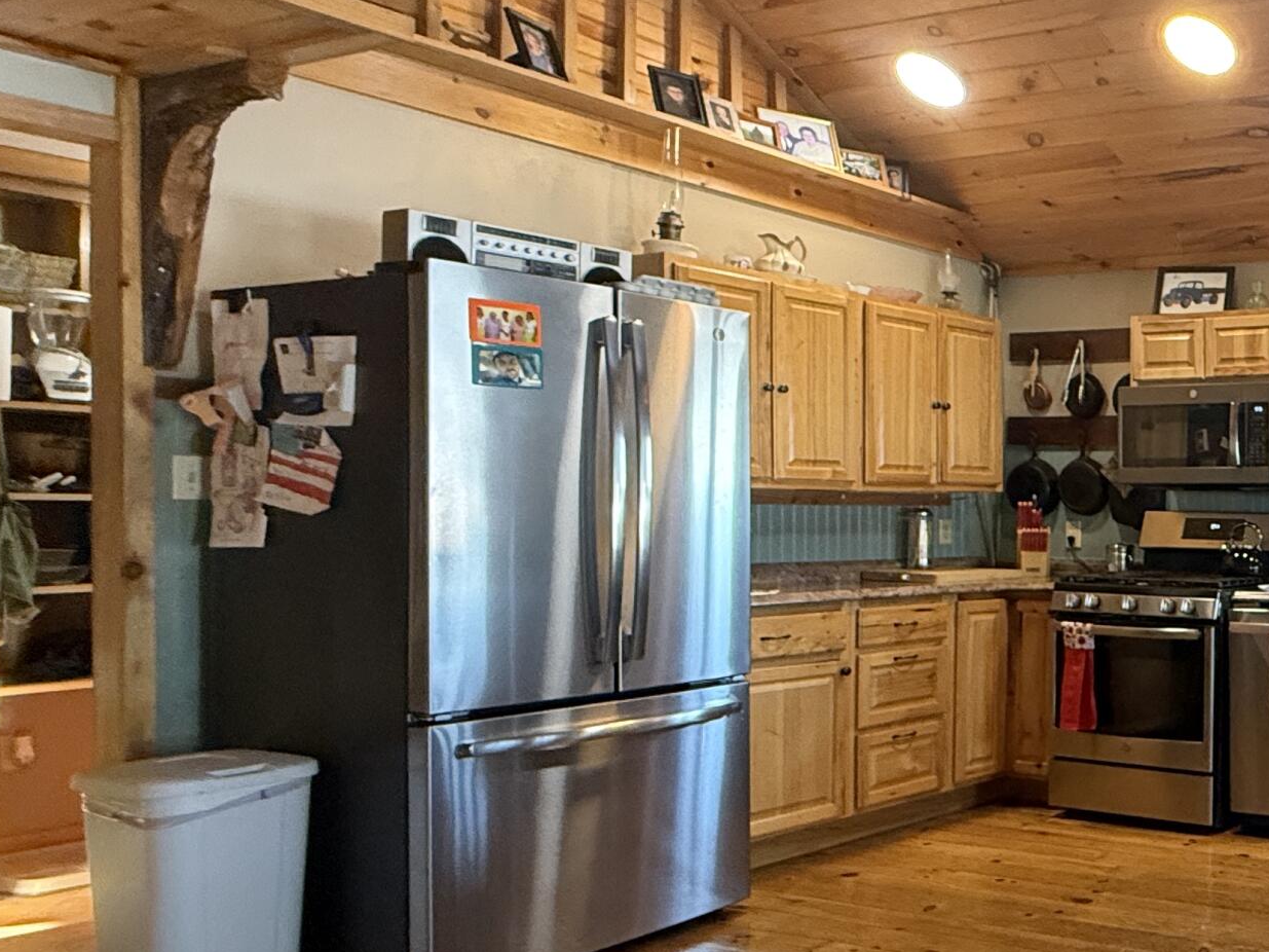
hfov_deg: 39.8
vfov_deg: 41.7
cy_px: 526
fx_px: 1246
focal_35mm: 34
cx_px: 1500
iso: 400
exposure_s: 1/60
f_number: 2.2
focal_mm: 2.22
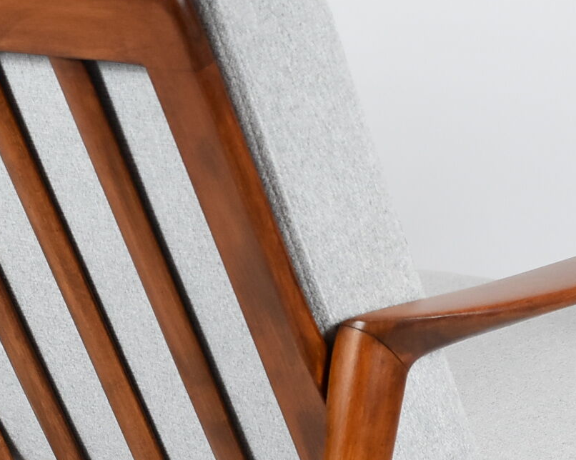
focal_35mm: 152
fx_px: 2586
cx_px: 298
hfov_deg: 12.7
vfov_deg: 10.1
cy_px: 459
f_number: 4.2
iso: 800
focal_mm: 29
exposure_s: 1/125
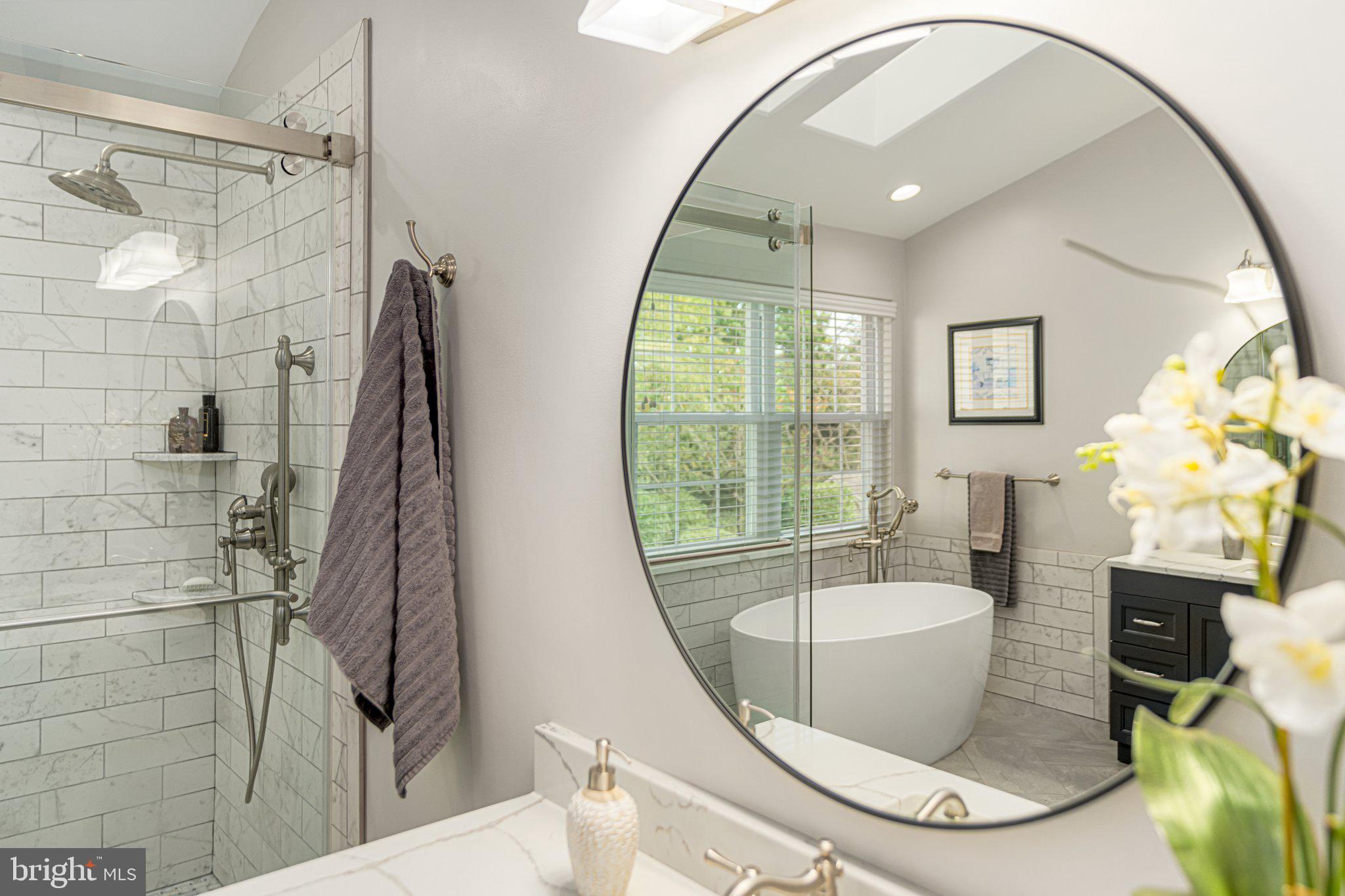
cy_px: 448
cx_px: 672
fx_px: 897
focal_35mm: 24
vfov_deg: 53.1
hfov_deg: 73.7
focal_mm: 24
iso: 320
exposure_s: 1/200
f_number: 2.8
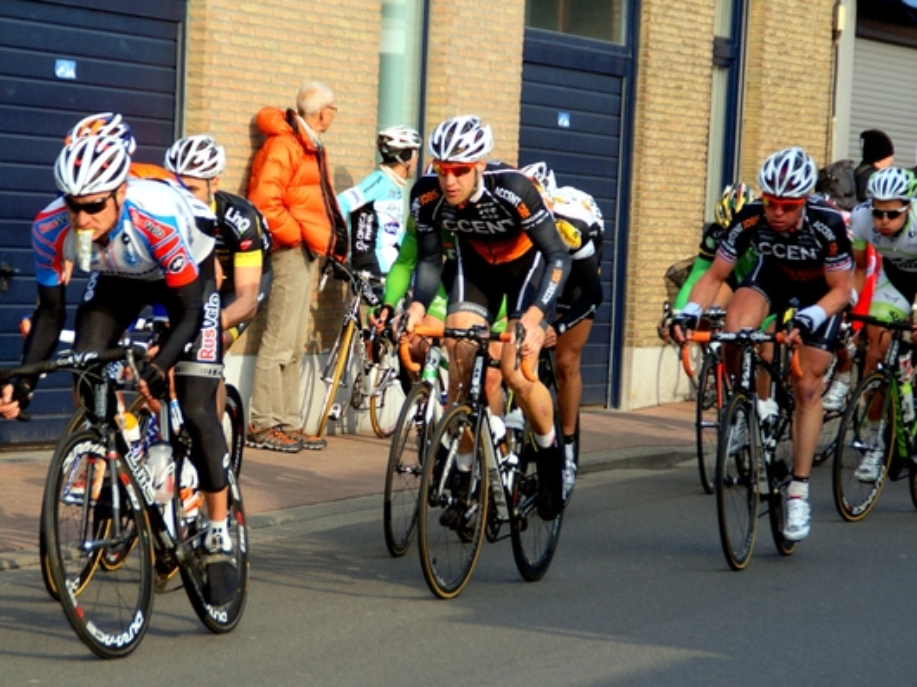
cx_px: 486
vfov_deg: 10.1
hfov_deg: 13.4
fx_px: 3892
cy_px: 343
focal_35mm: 147
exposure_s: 1/1000
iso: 200
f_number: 5.6
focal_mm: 90
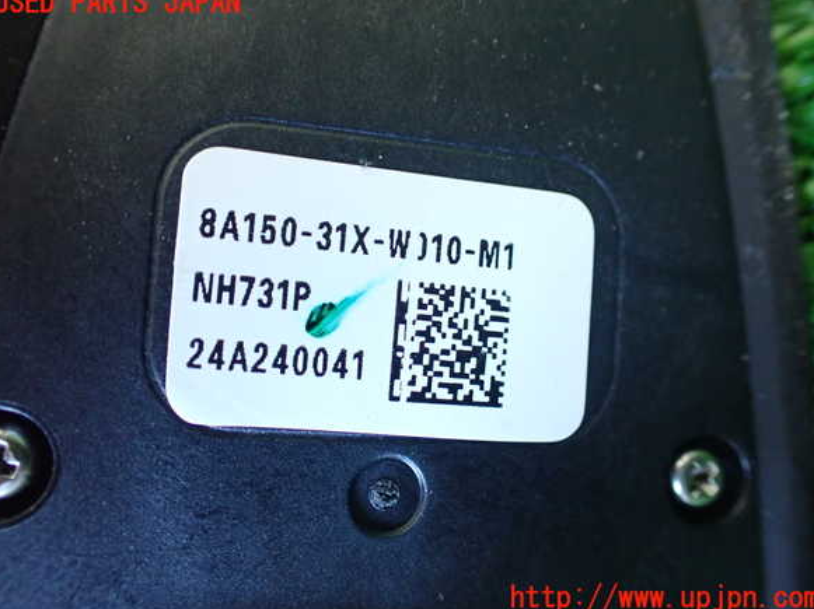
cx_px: 406
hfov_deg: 58.4
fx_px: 729
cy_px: 301
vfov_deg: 45.4
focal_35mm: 31
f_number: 2.3
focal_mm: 5.4
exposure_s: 1/30
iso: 800
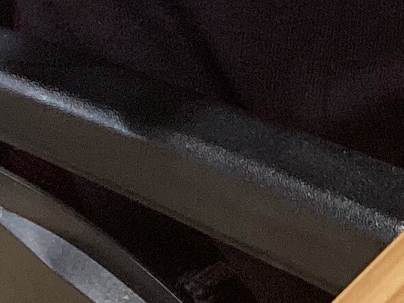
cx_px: 373
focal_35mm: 172
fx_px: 2007
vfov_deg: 7.8
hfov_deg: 11.4
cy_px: -523
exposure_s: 1/60
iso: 200
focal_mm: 3.3
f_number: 2.4
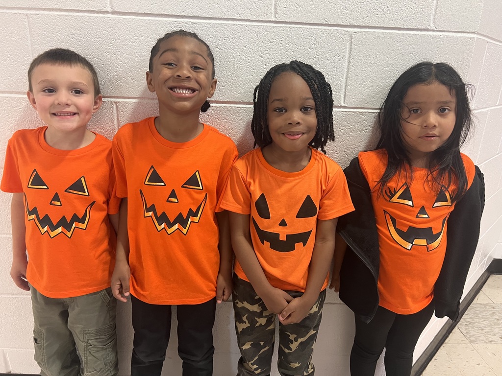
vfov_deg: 53.1
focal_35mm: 26
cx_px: 251
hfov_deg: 67.3
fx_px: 377
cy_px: 188
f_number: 1.5
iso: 320
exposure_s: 1/60
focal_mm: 5.7
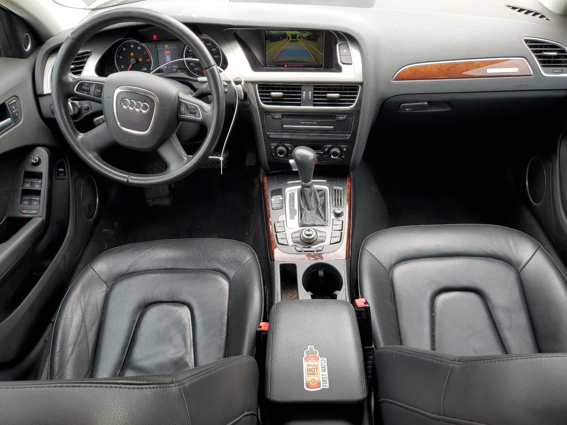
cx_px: 284
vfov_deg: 53.1
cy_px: 212
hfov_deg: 67.3
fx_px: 426
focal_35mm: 26
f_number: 1.5
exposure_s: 1/154
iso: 50
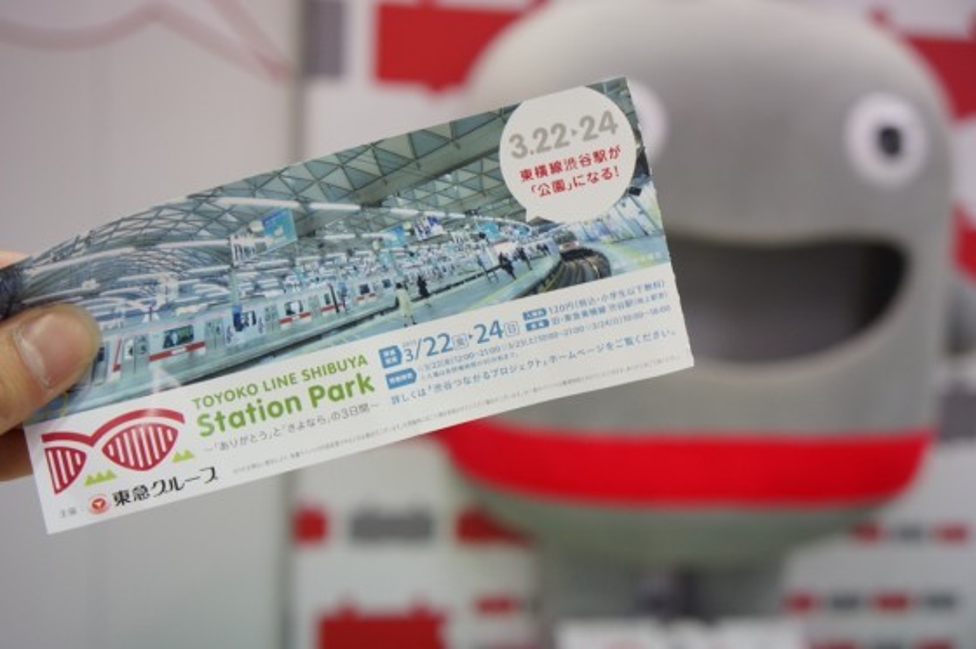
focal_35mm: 40
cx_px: 488
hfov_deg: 48.5
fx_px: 1083
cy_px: 324
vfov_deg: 33.3
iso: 500
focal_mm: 27
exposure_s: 1/60
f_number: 4
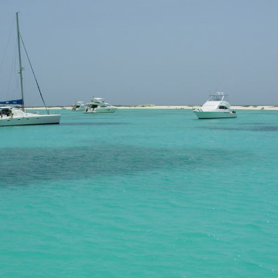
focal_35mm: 59
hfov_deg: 29.0
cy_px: 170
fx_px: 536
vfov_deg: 29.0
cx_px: 111
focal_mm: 6.3
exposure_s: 1/939
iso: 50
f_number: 4.9
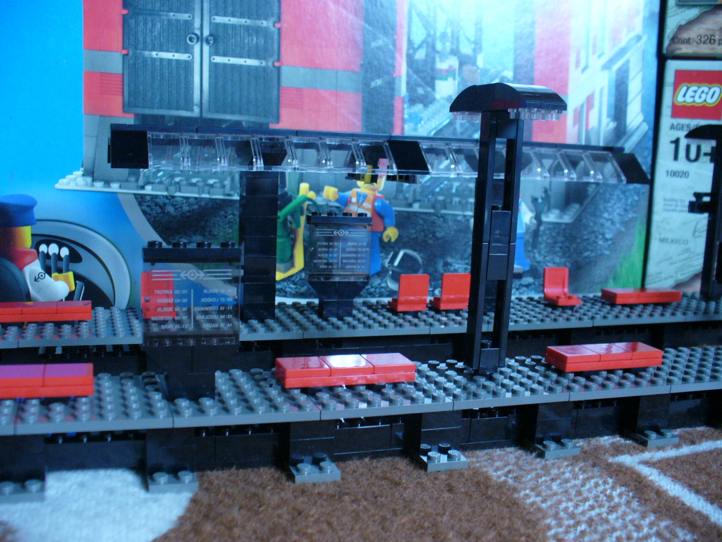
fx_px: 772
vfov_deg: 38.7
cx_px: 361
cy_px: 271
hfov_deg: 50.1
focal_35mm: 37
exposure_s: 1/10
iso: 200
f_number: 2.8
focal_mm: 6.1
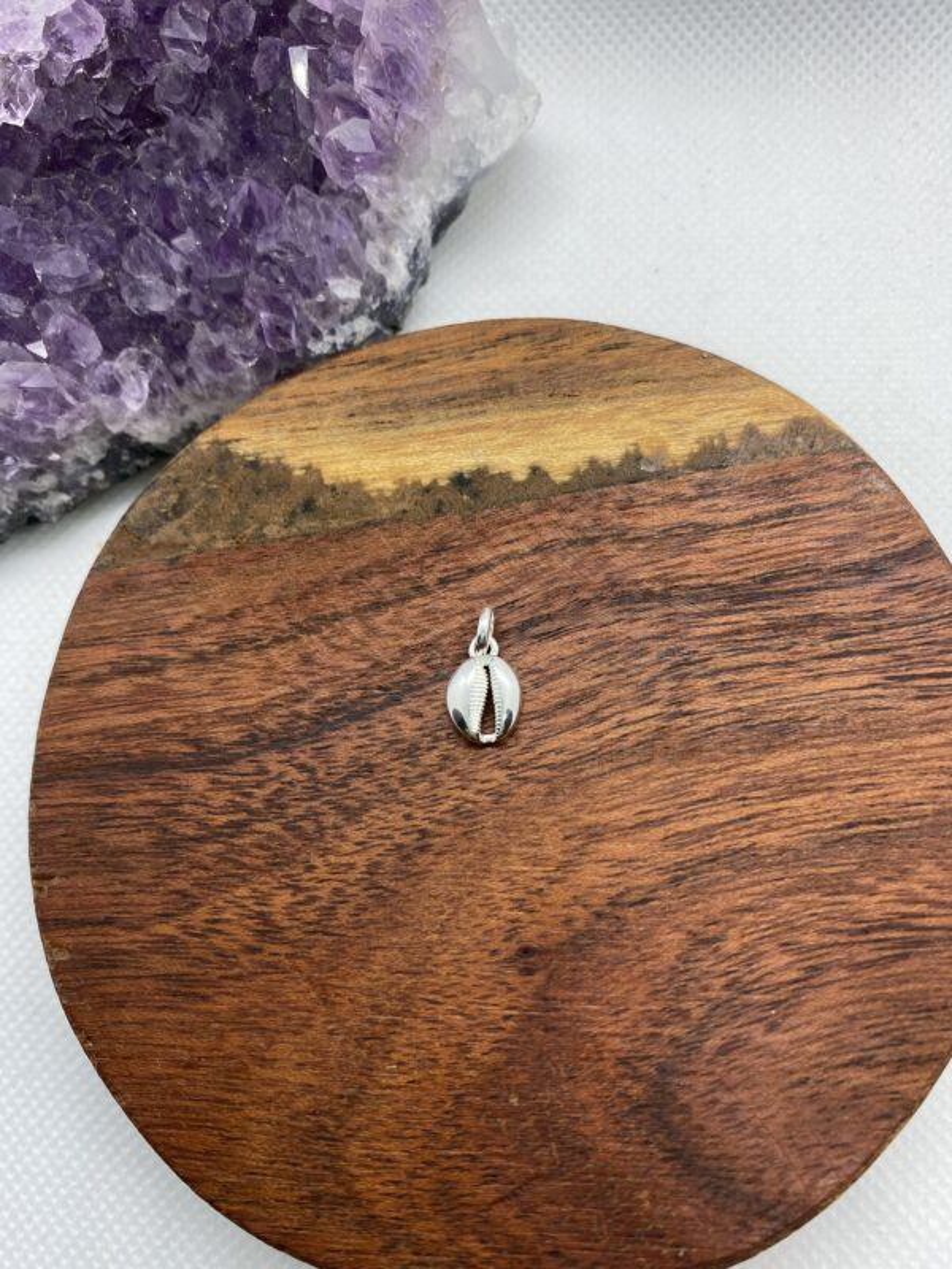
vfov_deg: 67.3
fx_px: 953
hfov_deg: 53.1
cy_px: 634
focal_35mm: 26
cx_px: 476
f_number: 1.8
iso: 32
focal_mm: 4.25
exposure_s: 1/127
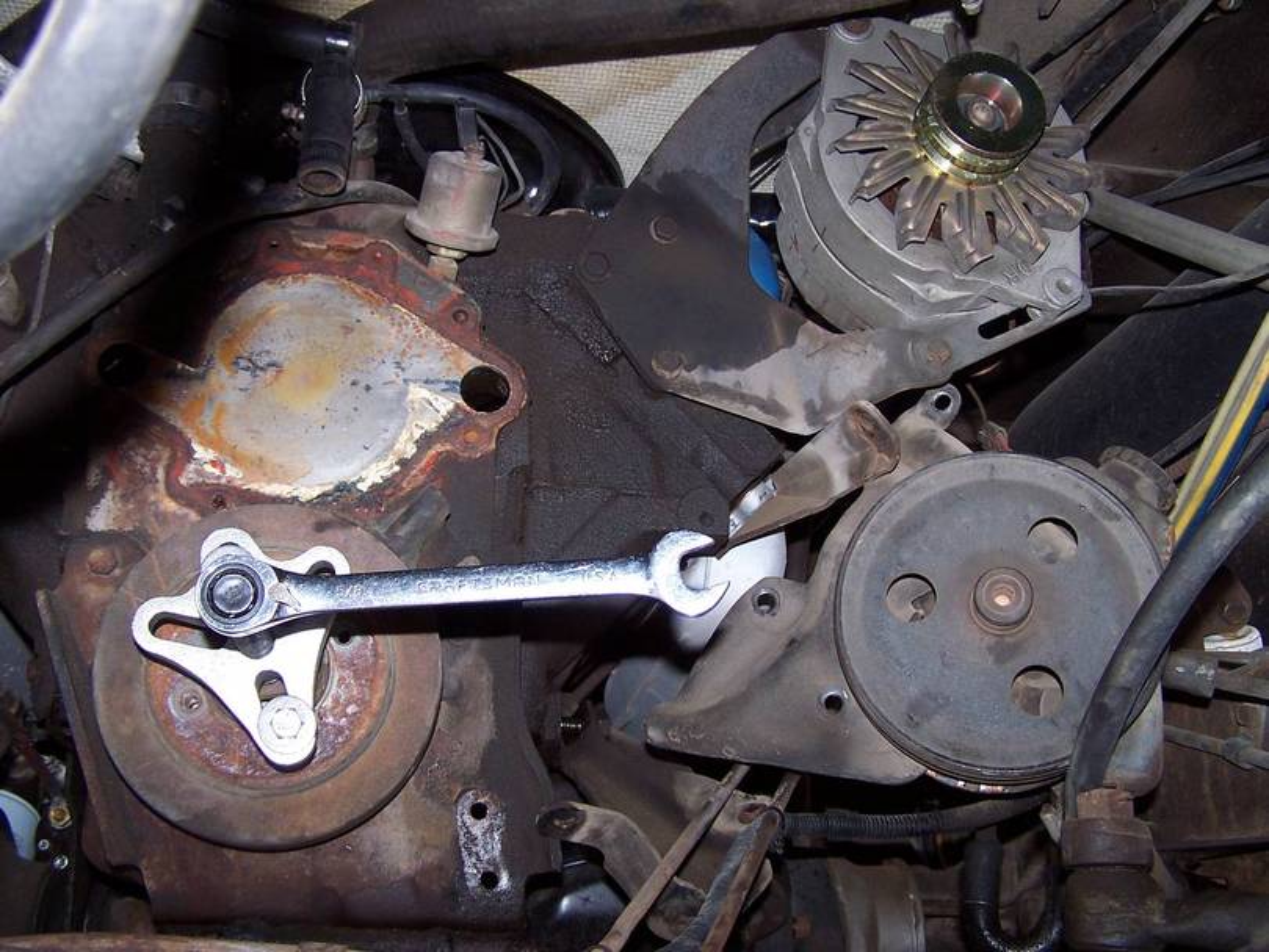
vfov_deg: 37.7
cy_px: 476
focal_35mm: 38
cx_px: 634
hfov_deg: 49.0
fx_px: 1393
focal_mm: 6.3
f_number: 2.8
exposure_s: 1/60
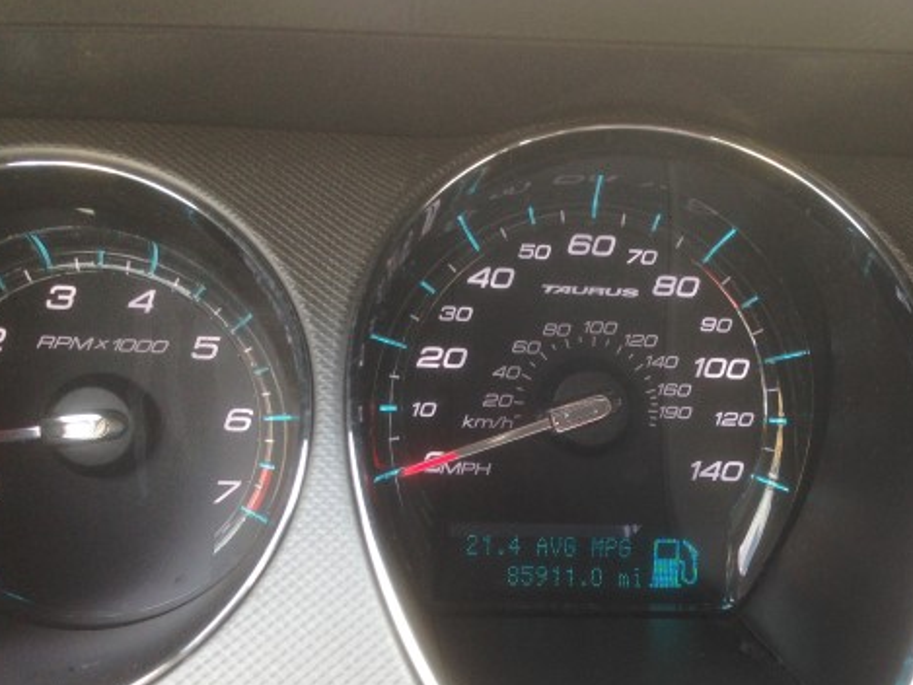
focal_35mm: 45
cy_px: 444
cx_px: 596
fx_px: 1187
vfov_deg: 32.0
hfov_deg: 41.6
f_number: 2.4
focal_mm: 4.12
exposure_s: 1/60
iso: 64
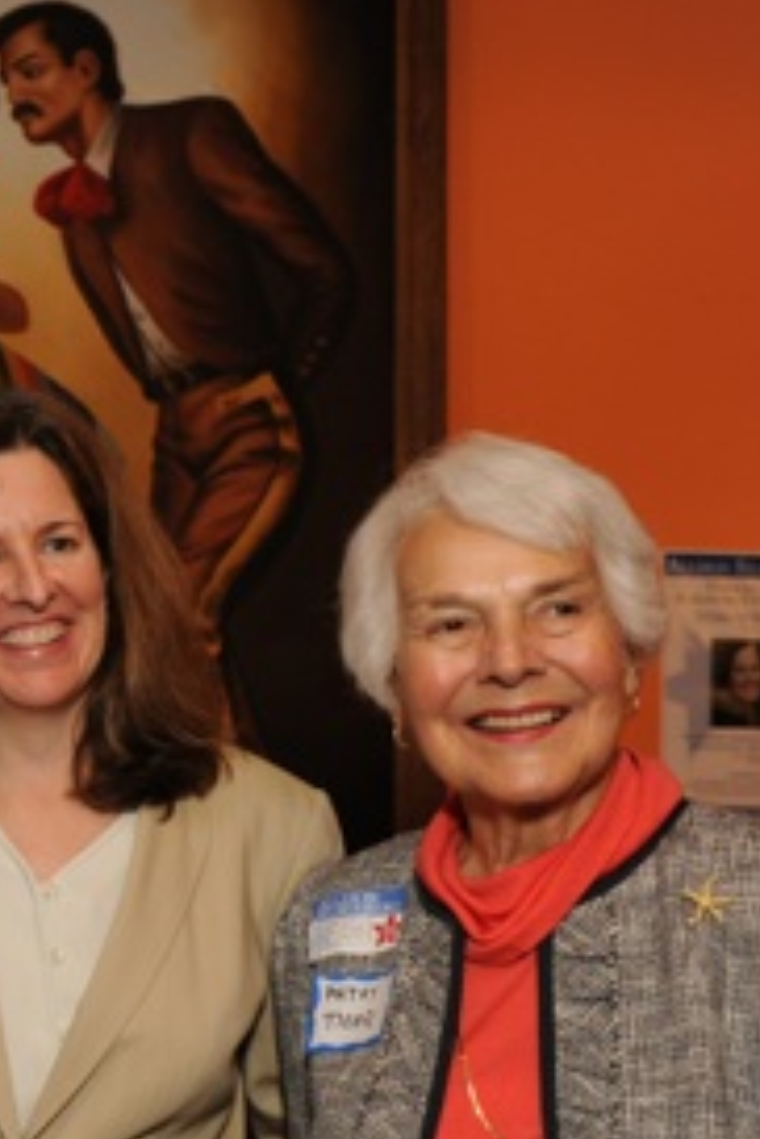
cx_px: -322
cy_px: 780
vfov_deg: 29.4
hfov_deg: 18.2
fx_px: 2153
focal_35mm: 68
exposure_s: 1/40
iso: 640
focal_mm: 32
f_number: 4.5
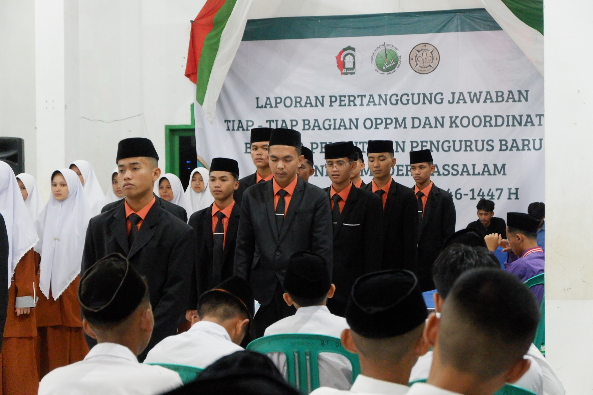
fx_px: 1235
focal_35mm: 75
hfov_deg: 27.0
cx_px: 296
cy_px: 198
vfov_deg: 18.2
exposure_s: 1/34
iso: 6400
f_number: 5.6
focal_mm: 50
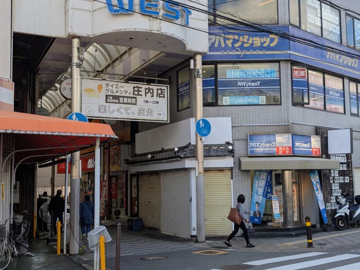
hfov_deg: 43.8
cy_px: 126
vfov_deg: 33.6
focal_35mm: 43
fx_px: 447
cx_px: 195
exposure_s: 1/668
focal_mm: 4.38
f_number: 1.73
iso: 50
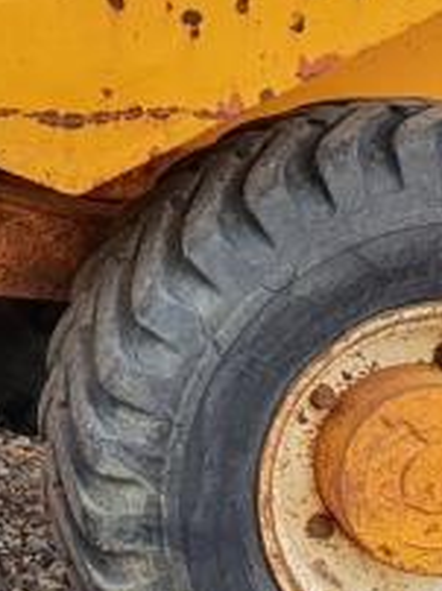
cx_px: -392
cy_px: -114
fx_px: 2252
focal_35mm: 132
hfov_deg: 10.4
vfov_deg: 14.5
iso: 50
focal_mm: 4.32
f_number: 2.4
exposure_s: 1/407
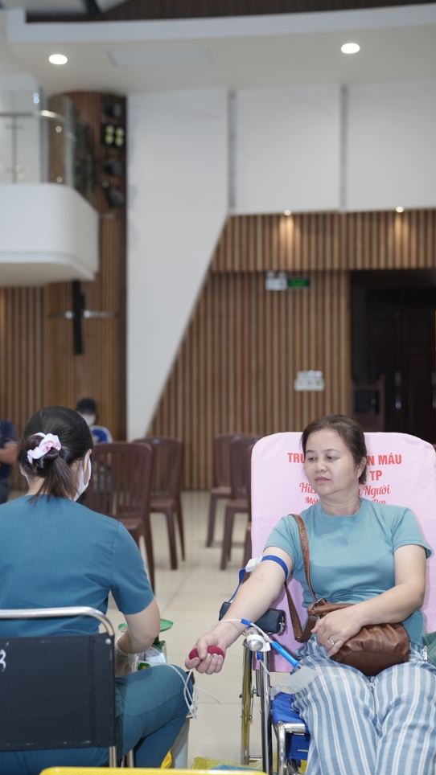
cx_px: 183
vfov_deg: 39.2
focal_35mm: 53
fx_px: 1090
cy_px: 385
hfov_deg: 22.6
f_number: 2.5
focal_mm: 50
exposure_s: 1/125
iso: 500
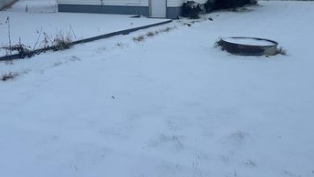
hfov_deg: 52.5
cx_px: 181
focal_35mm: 38
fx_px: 317
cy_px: 14
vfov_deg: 29.8
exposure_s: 1/1541
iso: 80
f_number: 1.78
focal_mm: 6.86
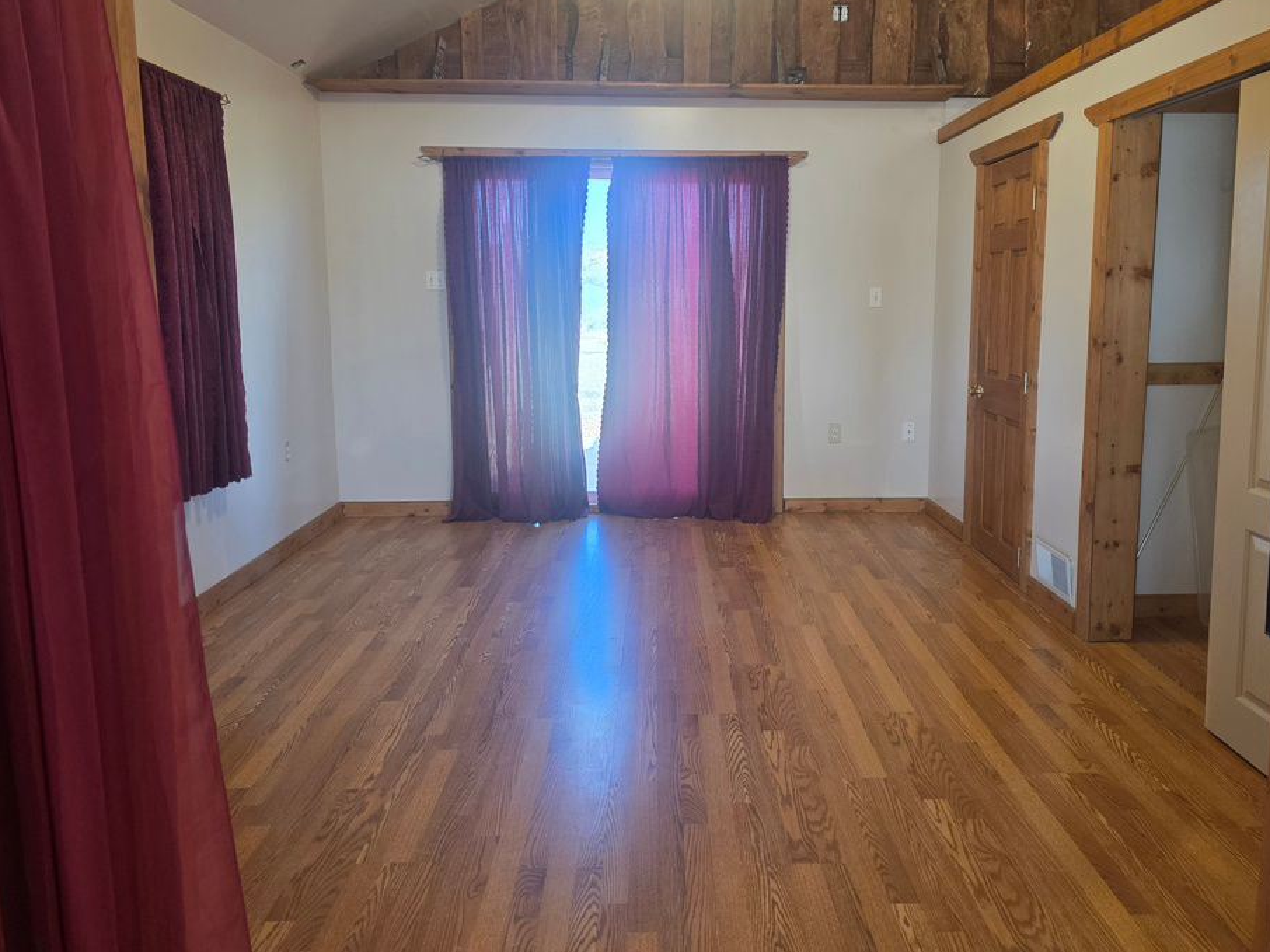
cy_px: 437
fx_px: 954
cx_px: 692
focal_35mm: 26
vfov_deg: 53.0
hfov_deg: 67.2
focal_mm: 6.3
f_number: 1.7
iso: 320
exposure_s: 1/120
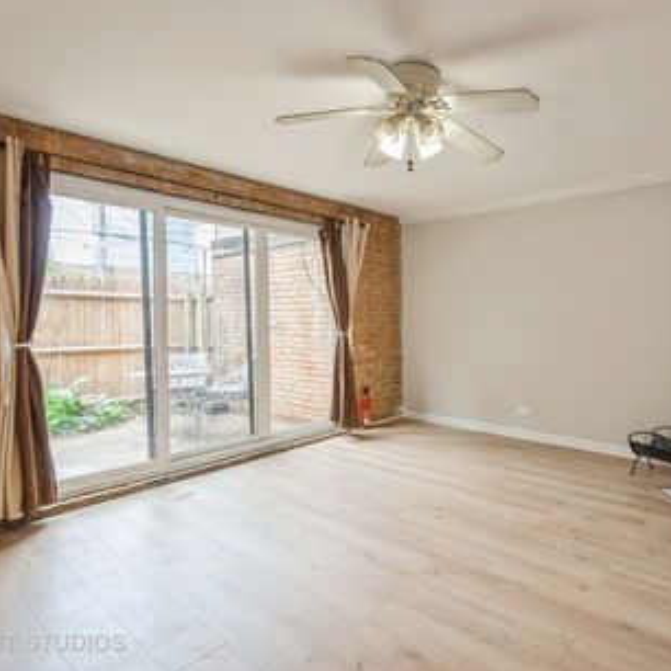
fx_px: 439
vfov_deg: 74.8
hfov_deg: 73.6
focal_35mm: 20
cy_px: 328
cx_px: 417
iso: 100
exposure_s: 1/8
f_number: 11
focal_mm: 10
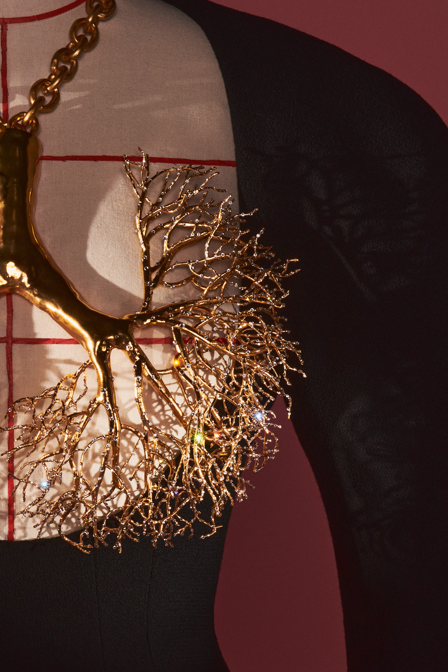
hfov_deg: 9.2
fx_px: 2763
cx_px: 13
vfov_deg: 13.8
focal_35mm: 148
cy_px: 454
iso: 320
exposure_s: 1/200
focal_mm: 60
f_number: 11
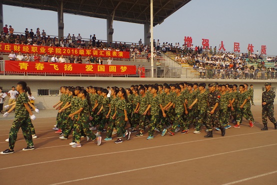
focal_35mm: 27
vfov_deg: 47.9
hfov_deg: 67.4
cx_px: 138
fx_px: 208
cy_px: 92
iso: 1600
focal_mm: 18
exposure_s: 1/1250
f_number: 11
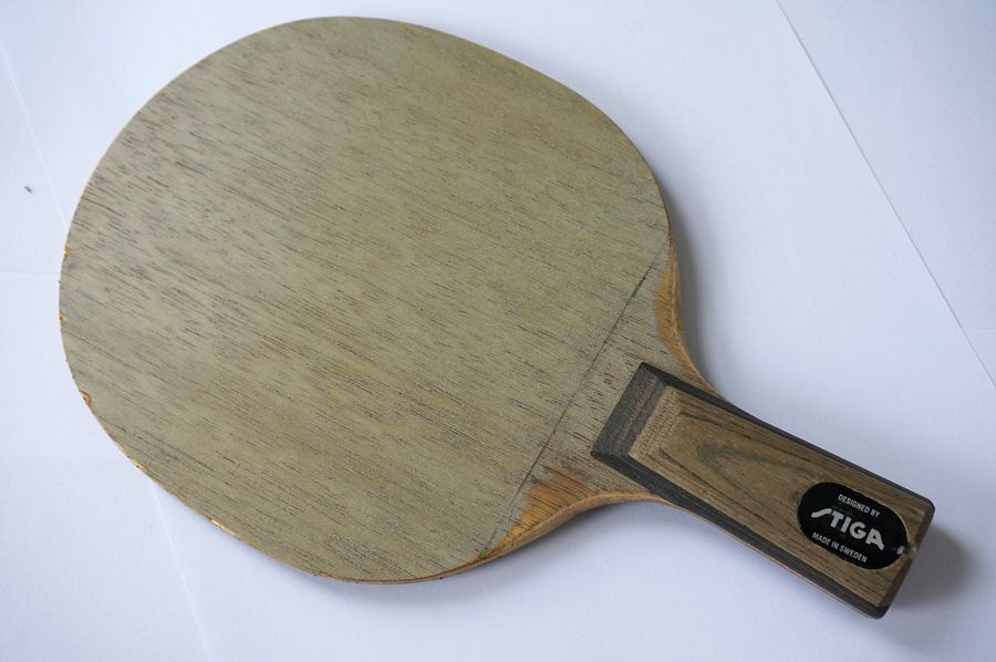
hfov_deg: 43.6
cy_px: 331
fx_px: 1244
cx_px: 498
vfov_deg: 29.8
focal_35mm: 45
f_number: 6.3
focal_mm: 30
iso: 500
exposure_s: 1/60
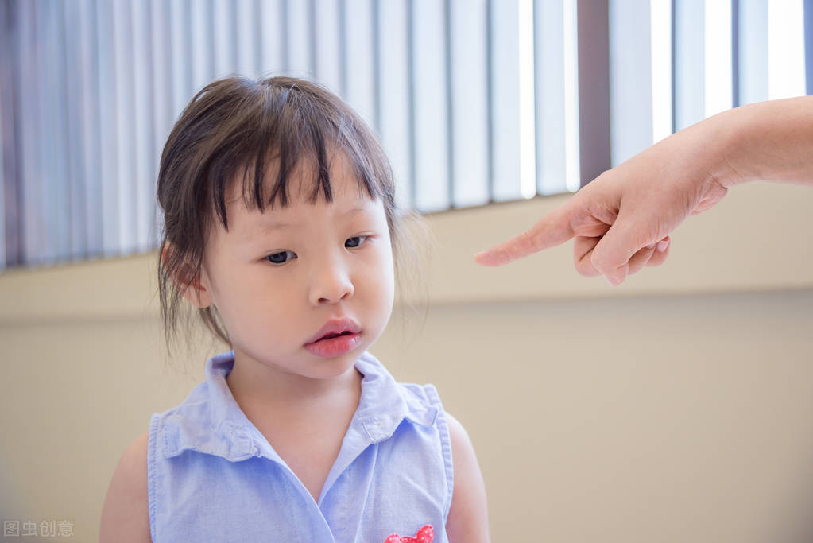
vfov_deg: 26.0
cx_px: 406
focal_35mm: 52
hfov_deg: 38.2
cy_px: 272
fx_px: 1175
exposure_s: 1/160
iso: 800
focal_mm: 52
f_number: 4
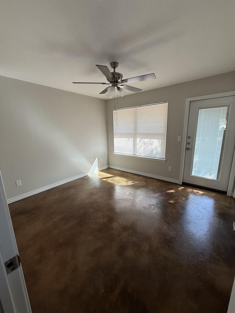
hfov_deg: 85.7
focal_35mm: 14
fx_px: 127
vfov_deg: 102.1
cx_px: 118
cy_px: 156
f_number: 2.2
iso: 100
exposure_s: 1/99
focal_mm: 2.22
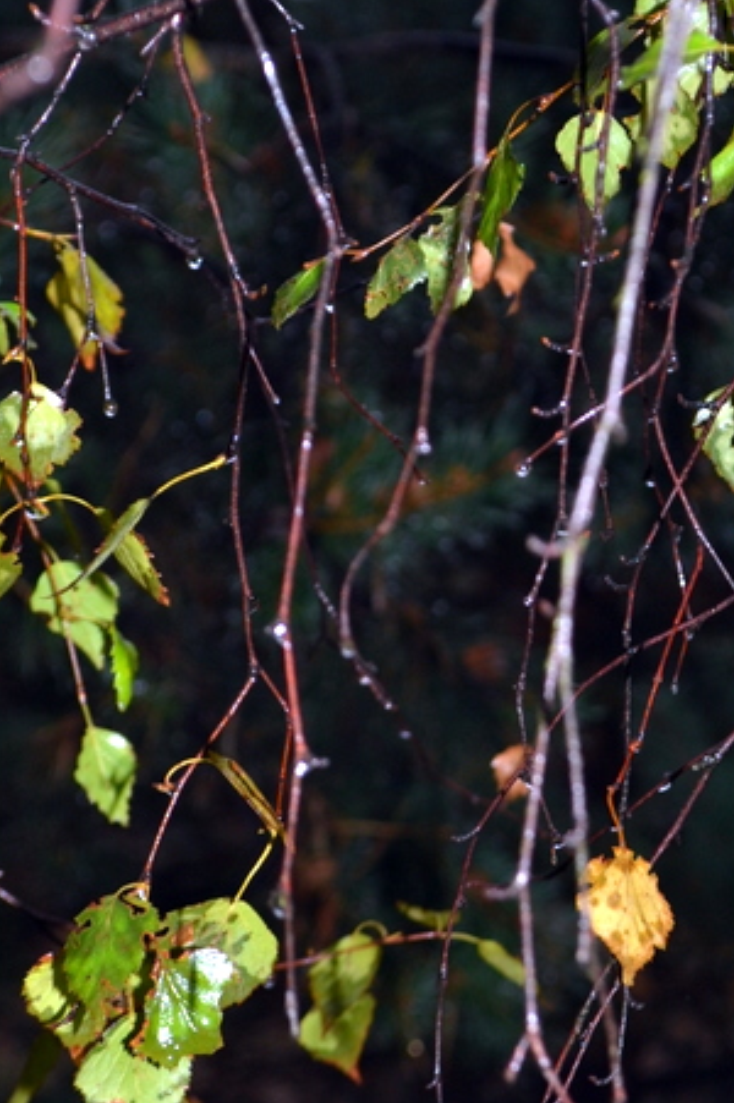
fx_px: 3672
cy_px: 487
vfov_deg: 17.1
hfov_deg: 11.4
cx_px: 563
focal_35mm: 120
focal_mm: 45
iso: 200
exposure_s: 1/60
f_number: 8
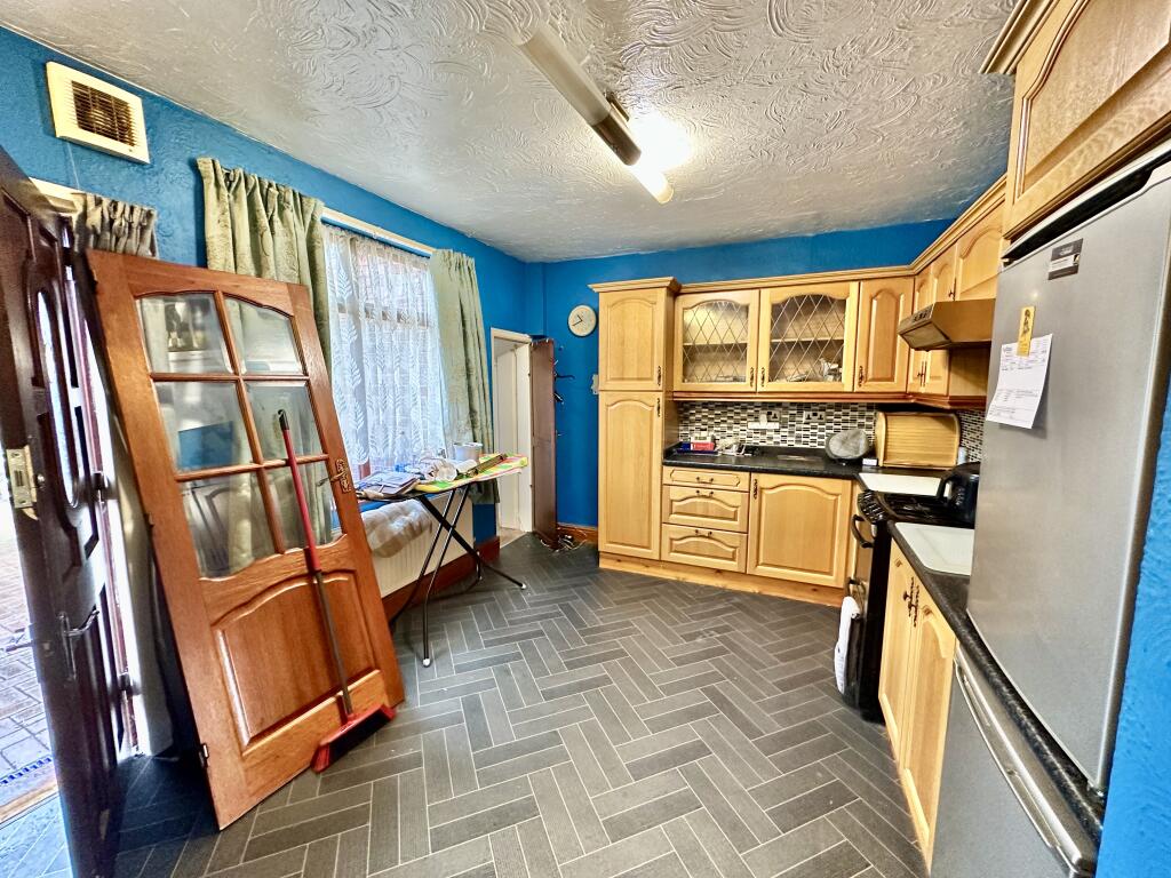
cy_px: 439
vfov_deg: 85.7
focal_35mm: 14
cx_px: 586
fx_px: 474
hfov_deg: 102.1
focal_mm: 2.22
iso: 400
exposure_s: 1/50
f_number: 2.2
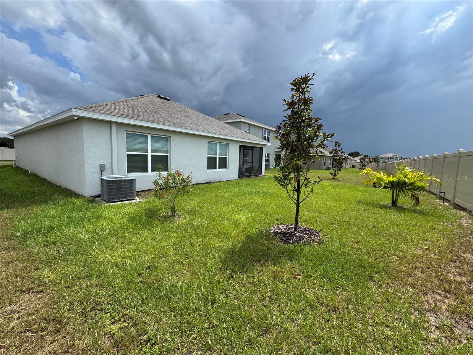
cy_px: 178
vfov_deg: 85.7
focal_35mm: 14
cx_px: 236
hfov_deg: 102.1
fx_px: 191
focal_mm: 2.22
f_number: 2.2
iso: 50
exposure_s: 1/1506
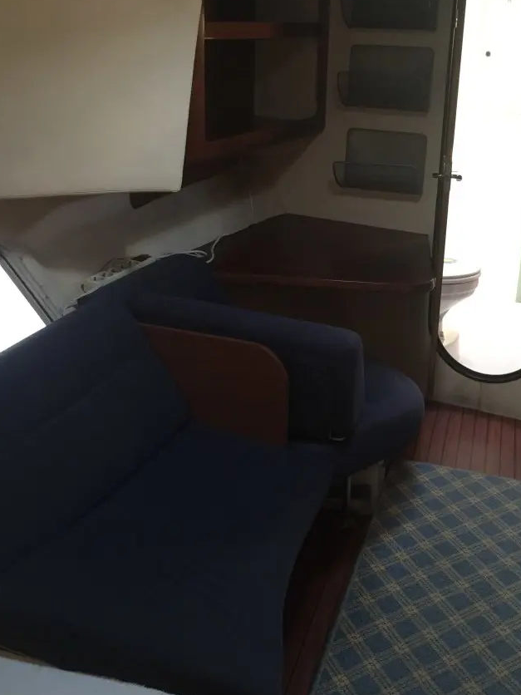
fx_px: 743
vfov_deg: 49.9
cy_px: 284
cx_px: 317
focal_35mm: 37
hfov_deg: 38.5
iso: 100
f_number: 2.2
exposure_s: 1/10
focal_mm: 4.15
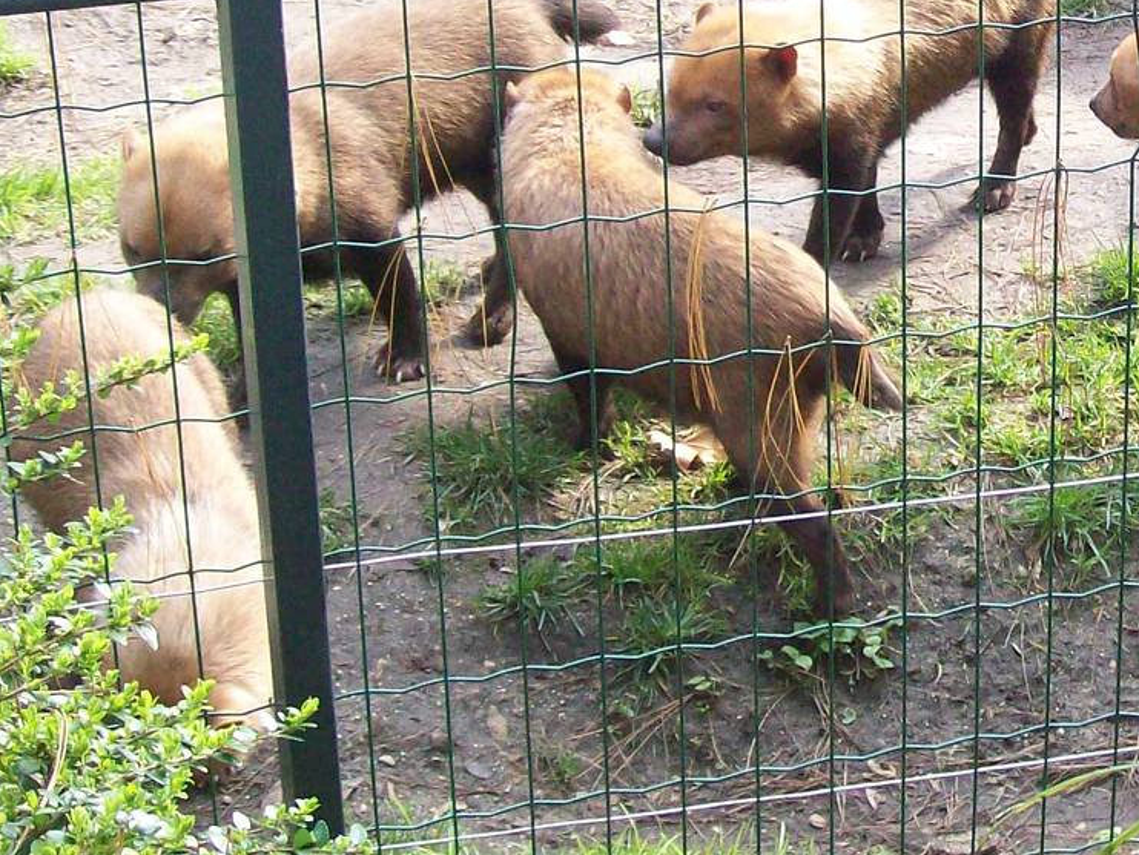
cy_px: 180
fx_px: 3193
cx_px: 1019
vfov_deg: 15.2
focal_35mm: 97
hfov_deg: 19.9
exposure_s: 1/123
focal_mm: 7.6
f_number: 3
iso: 200
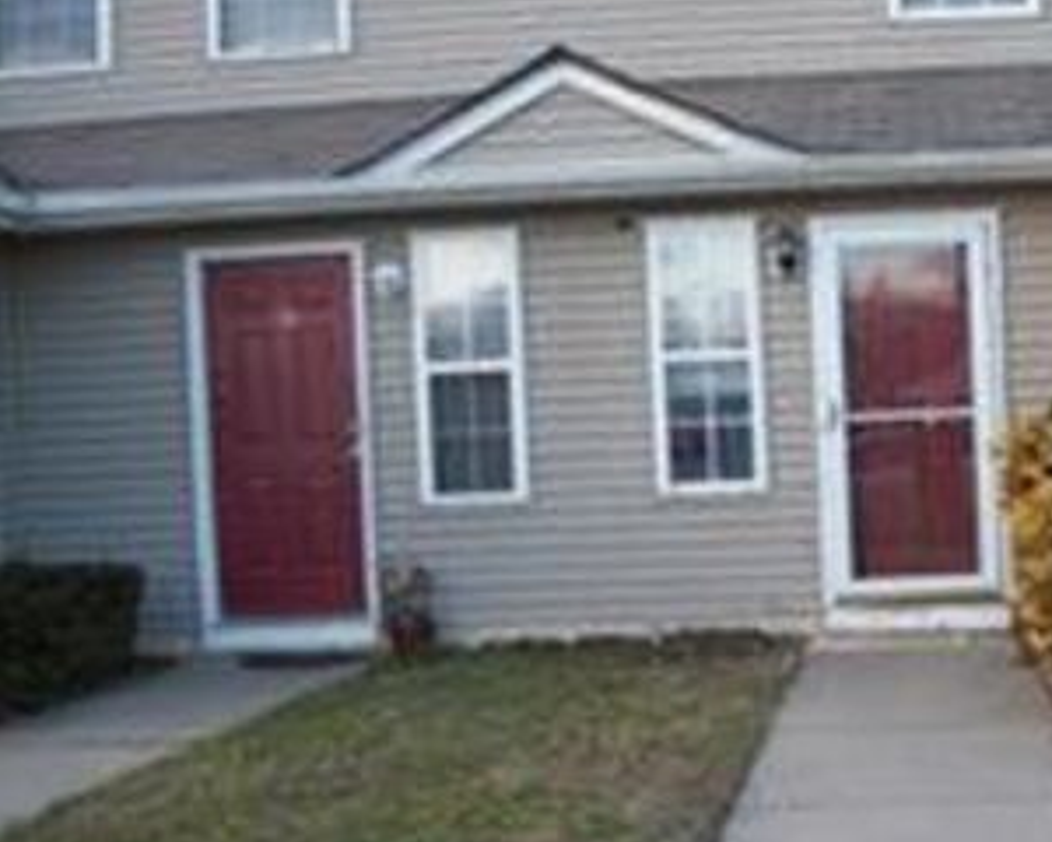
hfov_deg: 35.0
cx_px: 817
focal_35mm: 52
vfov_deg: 29.1
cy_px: 472
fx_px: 1619
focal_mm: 5.7
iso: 80
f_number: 2.9
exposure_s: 1/60
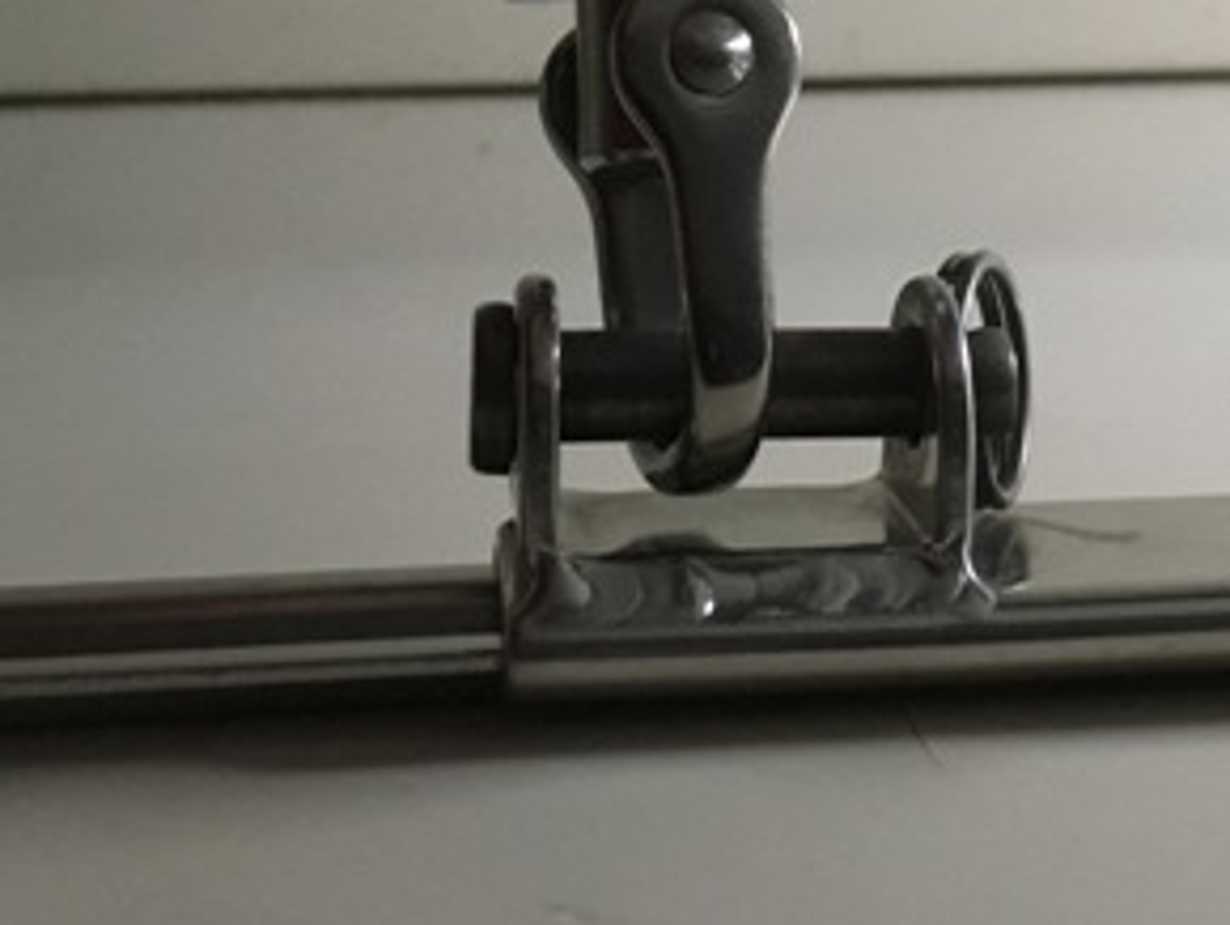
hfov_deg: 29.9
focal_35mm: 64
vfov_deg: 22.1
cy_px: -13
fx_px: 2276
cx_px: 882
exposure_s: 1/24
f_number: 2.2
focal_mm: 4.15
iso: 200
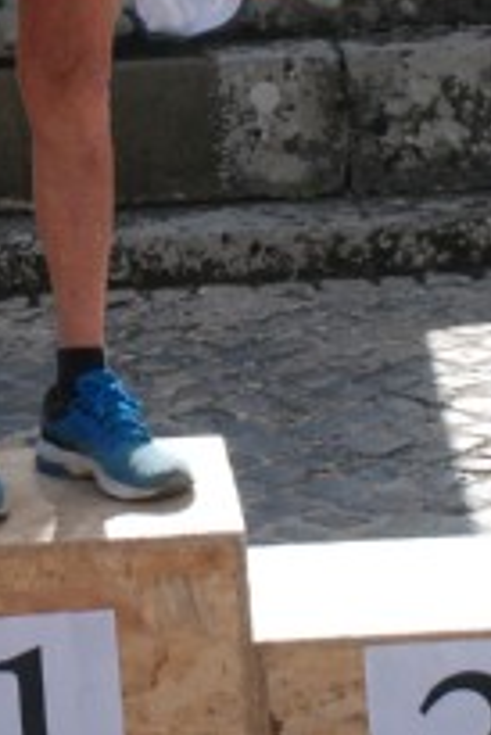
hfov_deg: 7.8
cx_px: -45
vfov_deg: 11.5
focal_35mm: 176
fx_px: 3594
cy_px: -50
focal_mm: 40
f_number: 6.3
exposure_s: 1/1600
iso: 1000
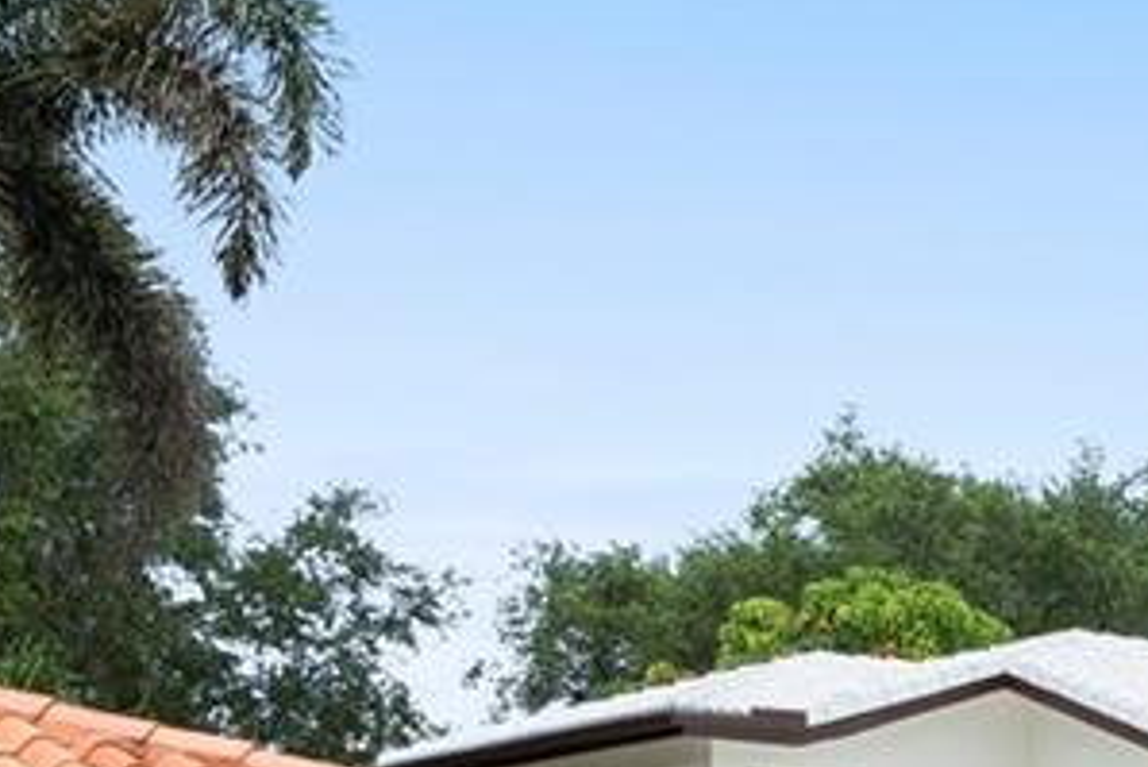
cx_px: 2130
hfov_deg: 15.6
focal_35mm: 110
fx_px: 3509
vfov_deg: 11.8
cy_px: 1197
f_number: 9
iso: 800
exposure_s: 1/500
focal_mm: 16
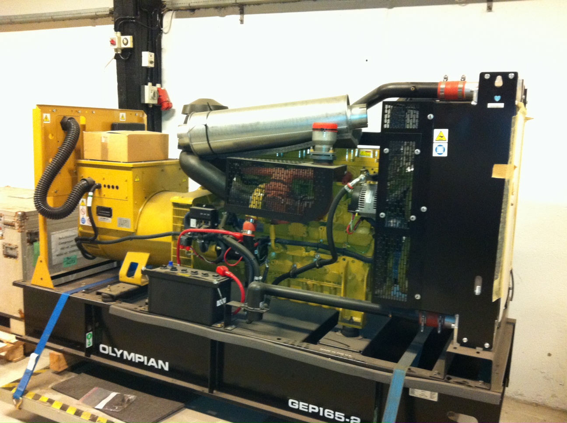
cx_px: 284
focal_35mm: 35
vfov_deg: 40.6
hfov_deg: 52.7
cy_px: 212
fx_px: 572
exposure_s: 1/15
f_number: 2.8
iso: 400
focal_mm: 3.85
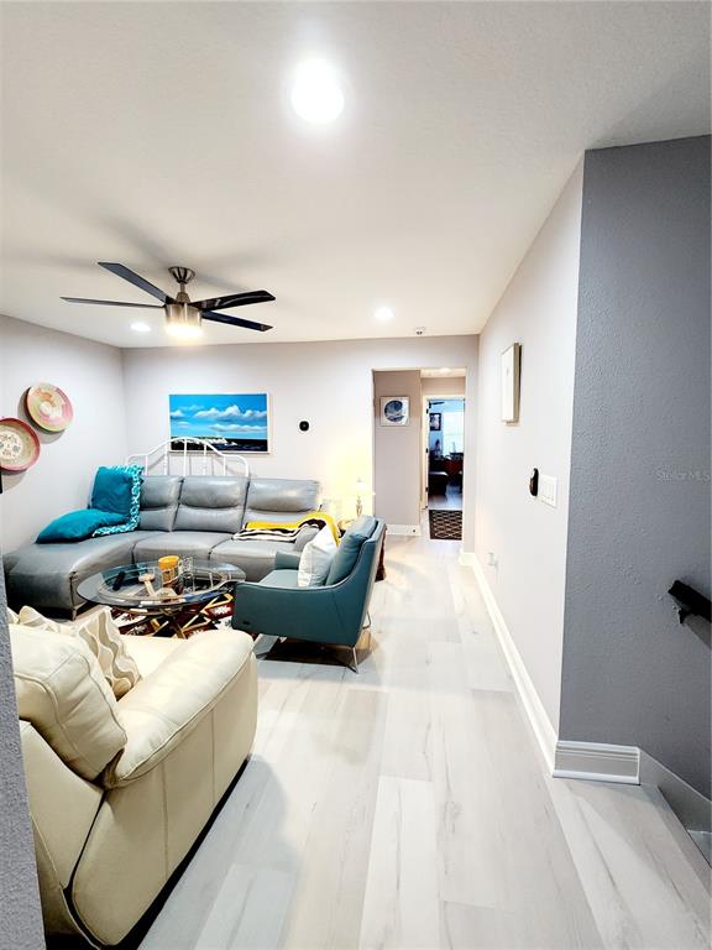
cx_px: 356
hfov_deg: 89.9
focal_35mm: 13
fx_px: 357
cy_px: 475
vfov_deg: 106.2
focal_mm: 2.2
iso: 400
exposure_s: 1/60
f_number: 2.2
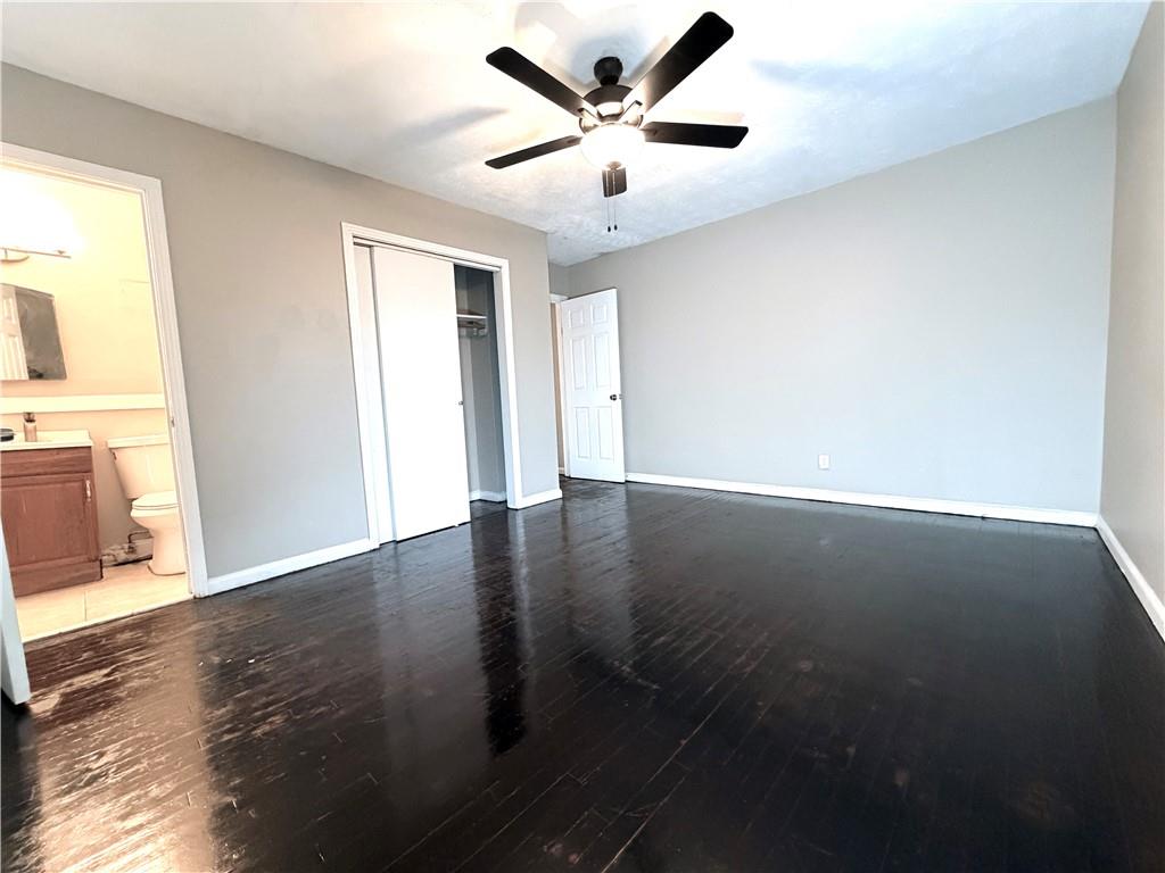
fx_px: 471
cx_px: 582
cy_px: 436
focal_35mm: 14
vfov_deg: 85.7
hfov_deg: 102.1
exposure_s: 1/48
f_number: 2.2
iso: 500
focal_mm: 2.22
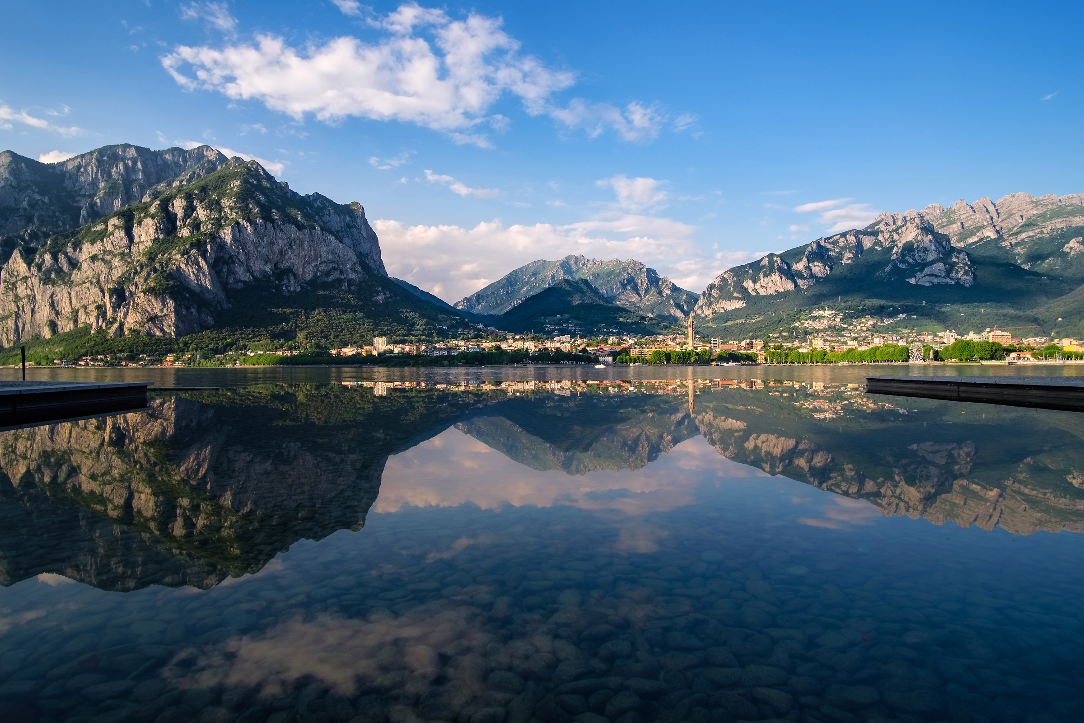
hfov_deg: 90.0
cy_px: 362
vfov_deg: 67.4
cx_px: 542
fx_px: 542
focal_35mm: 18
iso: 200
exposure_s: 1/280
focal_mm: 12
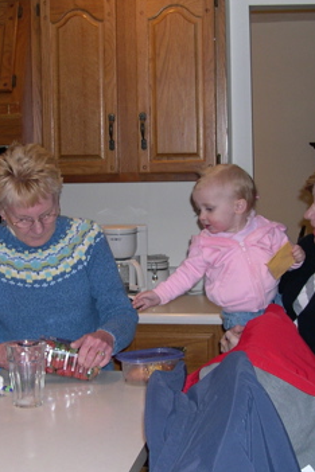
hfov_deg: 18.9
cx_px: 120
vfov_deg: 28.1
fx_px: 945
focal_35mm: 72
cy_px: 229
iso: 103
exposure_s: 1/60
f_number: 2.8
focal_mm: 8
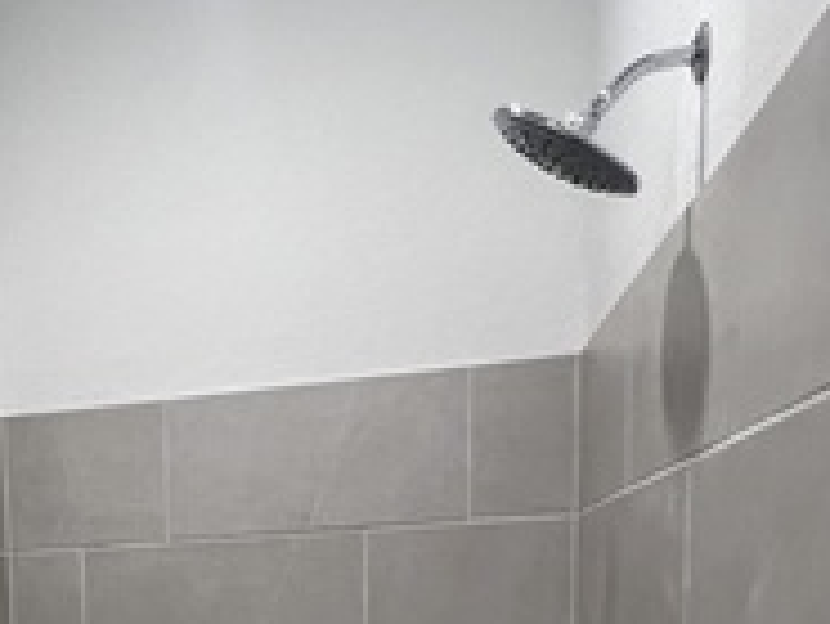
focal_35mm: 45
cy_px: 781
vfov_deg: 27.6
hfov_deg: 37.3
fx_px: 1080
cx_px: -13
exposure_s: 1/120
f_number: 1.8
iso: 200
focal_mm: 1.57
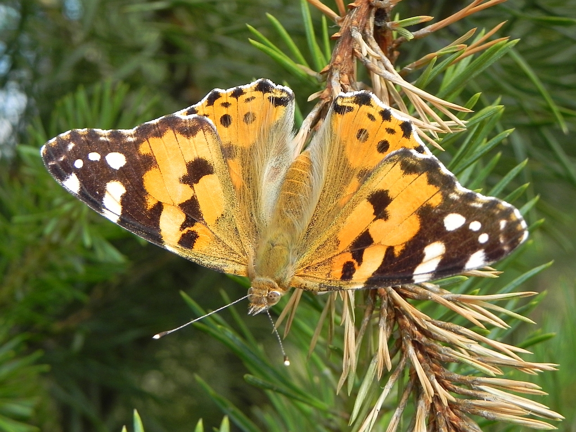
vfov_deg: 17.4
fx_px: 1414
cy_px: 216
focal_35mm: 85
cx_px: 288
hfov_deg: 23.0
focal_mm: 15.1
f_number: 5
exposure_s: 1/228
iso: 160
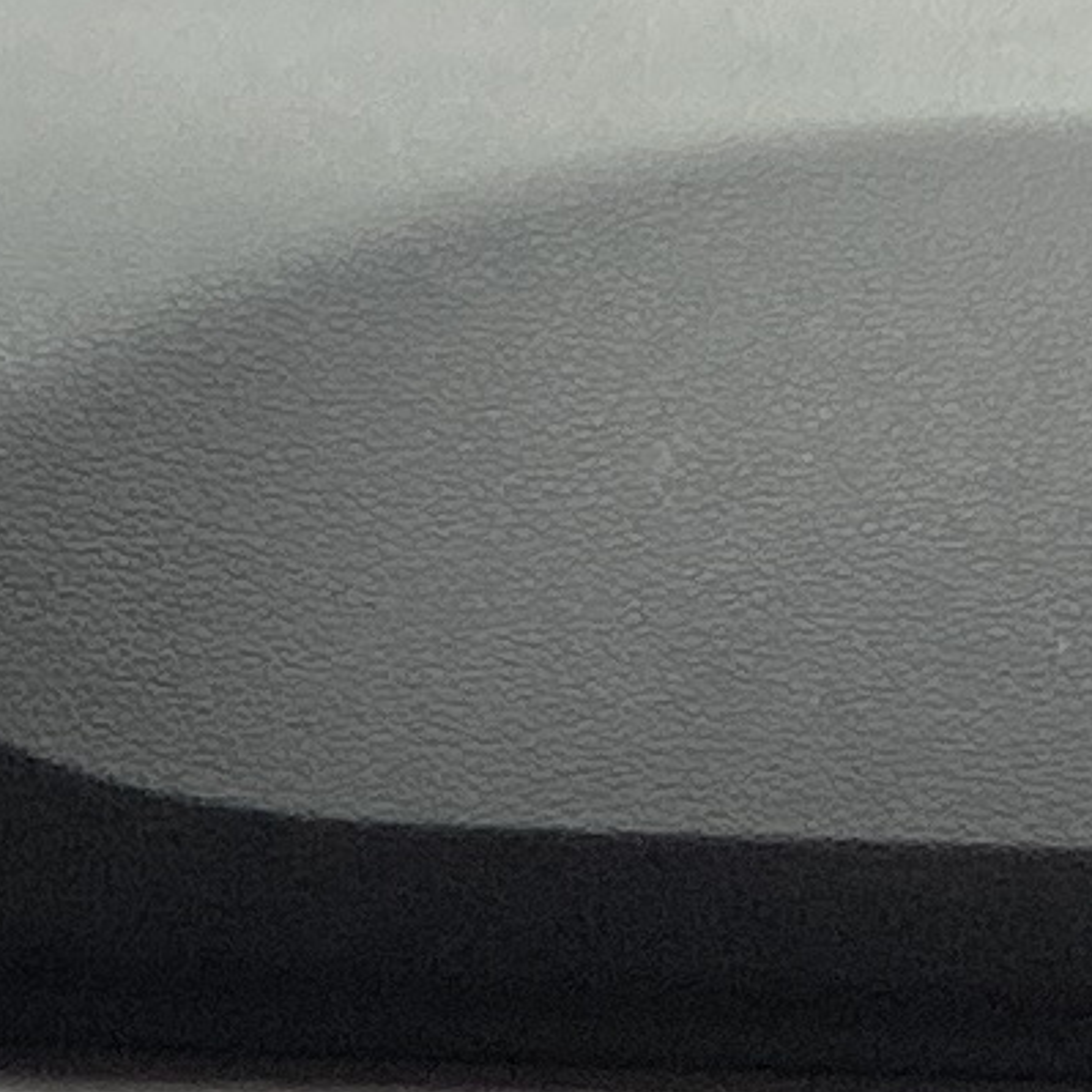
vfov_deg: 7.0
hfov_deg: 7.5
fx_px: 8280
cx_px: -216
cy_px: 2767
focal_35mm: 232
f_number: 1.8
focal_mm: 4.25
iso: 160
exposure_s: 1/60
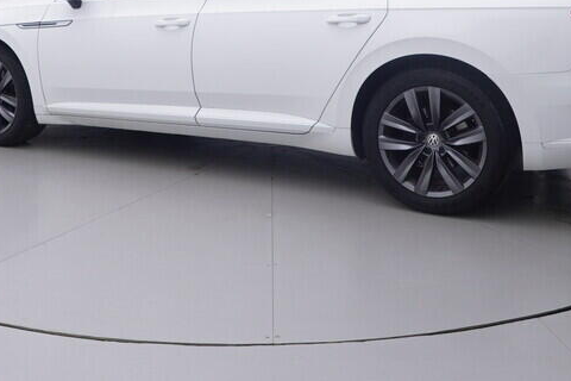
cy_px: 39
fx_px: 762
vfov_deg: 27.1
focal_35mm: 48
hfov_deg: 41.1
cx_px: 271
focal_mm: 15
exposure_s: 1/80
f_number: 5
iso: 200
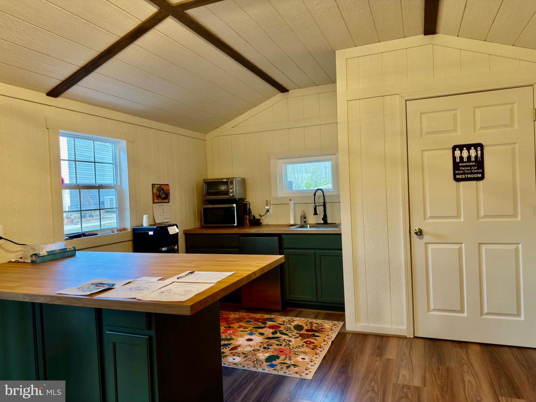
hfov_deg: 71.6
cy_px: 201
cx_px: 268
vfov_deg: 56.8
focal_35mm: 24
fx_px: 372
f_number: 1.78
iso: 100
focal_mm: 6.76
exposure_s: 1/60
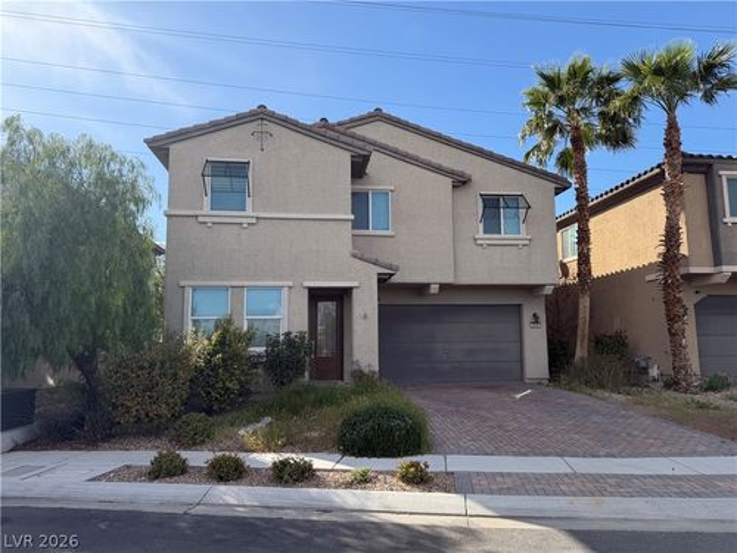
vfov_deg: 56.8
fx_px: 511
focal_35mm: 24
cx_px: 368
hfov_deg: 71.6
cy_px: 276
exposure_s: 1/3425
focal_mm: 6.76
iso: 80
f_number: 1.78
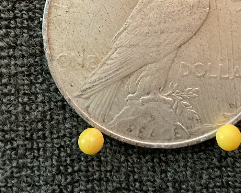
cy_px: 14
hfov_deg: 30.8
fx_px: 435
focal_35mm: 61
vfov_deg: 24.2
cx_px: 151
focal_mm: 3
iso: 500
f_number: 1.8
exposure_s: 1/30
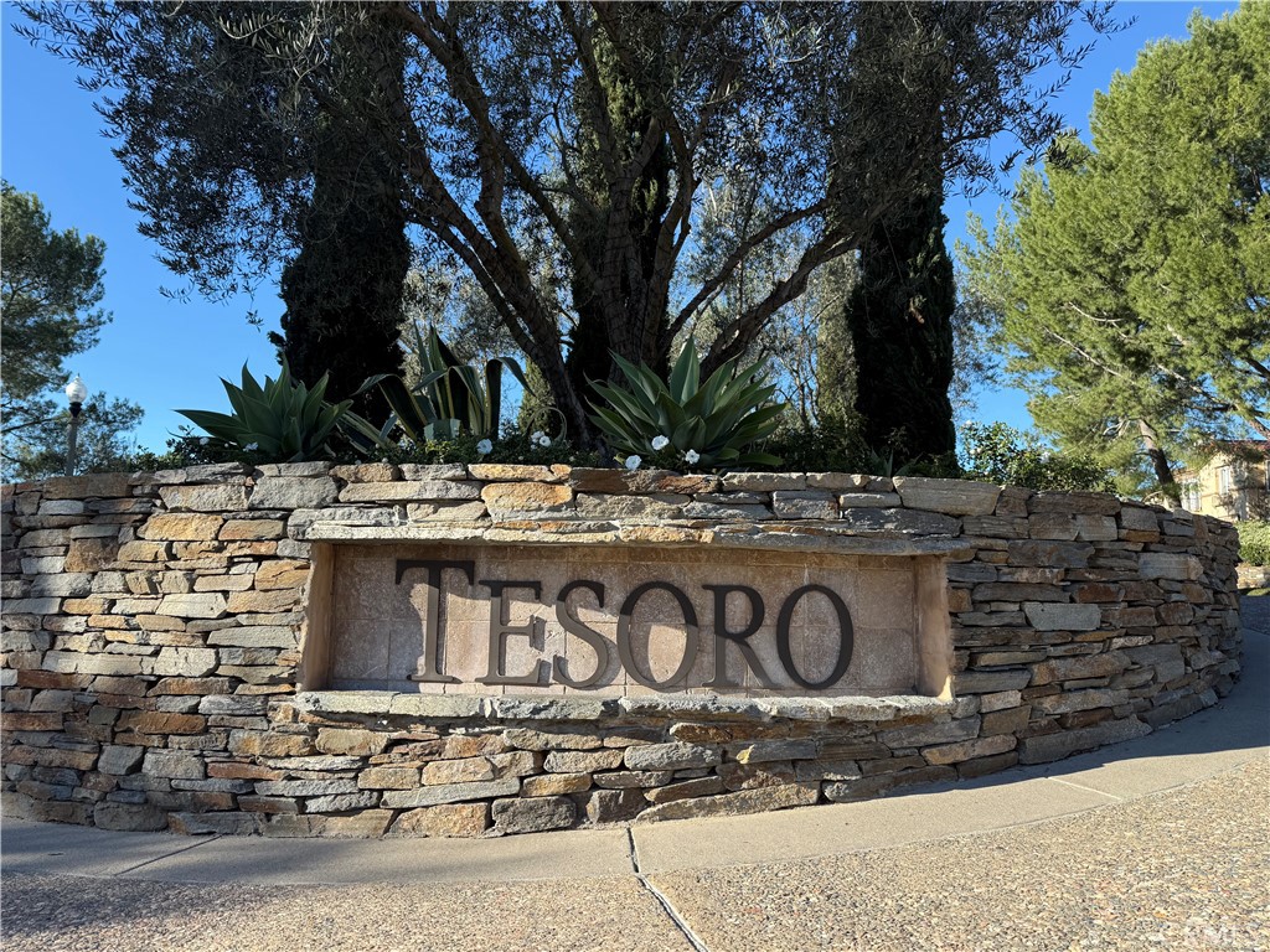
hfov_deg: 71.6
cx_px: 635
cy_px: 476
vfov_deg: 56.8
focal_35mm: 24
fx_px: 881
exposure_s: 1/1585
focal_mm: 6.76
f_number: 1.78
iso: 80
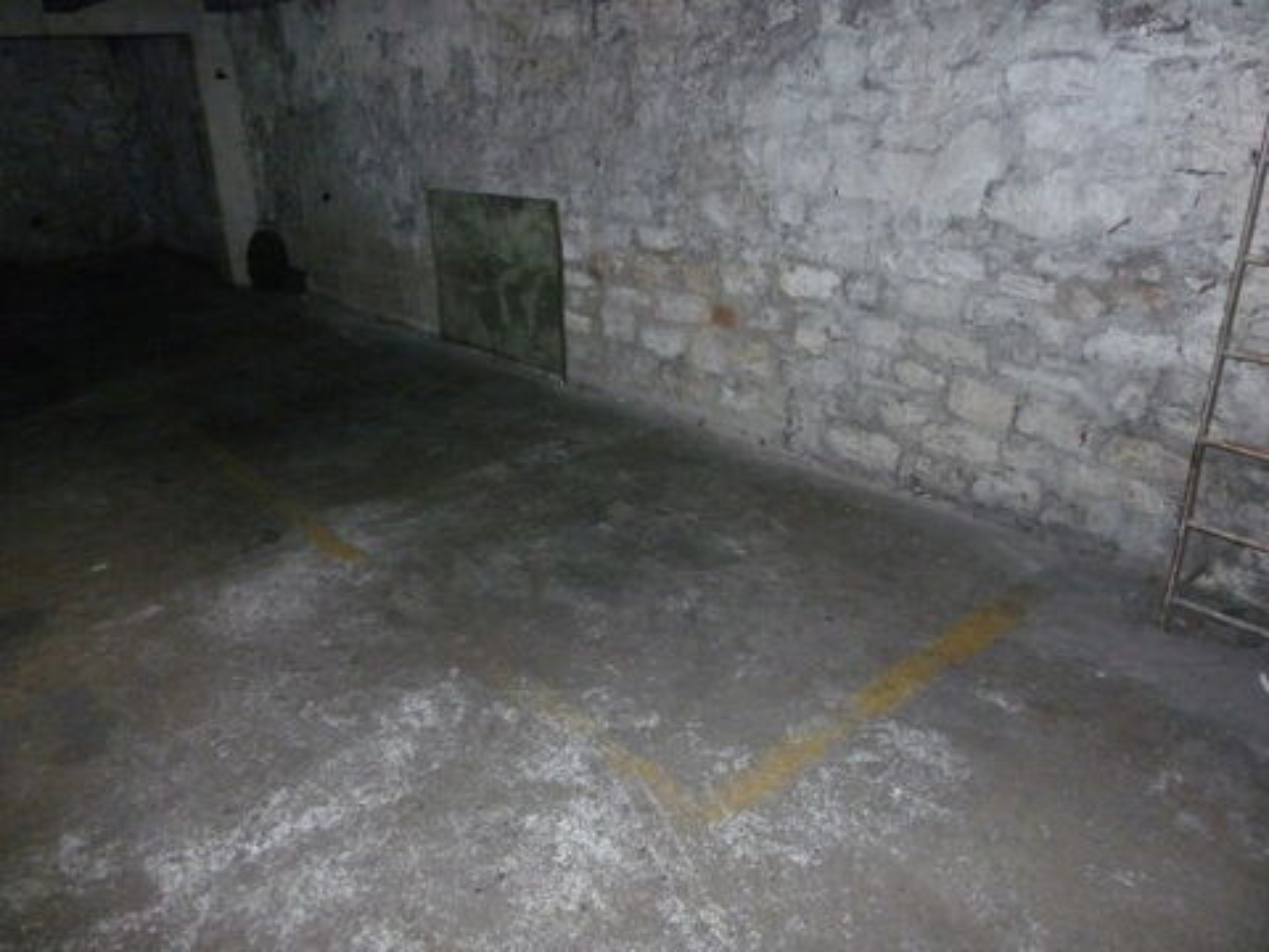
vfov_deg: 54.9
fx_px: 916
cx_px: 634
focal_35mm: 25
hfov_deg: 69.4
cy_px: 476
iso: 500
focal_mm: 4.1
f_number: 3.3
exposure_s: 1/30
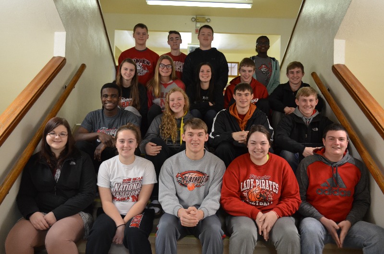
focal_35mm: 33
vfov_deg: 39.8
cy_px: 127
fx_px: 351
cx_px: 192
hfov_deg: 57.3
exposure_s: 1/30
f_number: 3.8
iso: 1100
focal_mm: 22
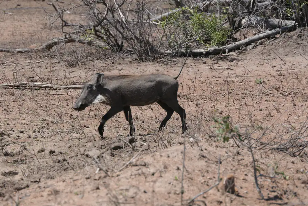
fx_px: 2293
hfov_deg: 7.7
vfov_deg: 5.1
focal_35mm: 268
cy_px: 103
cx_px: 154
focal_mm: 98.5
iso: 125
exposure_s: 1/1000
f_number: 4.5
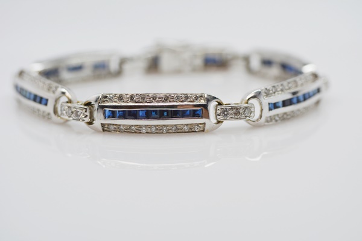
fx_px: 513
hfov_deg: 38.9
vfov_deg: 26.5
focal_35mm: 51
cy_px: 120
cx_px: 181
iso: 200
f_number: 6.3
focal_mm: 34
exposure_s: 1/160
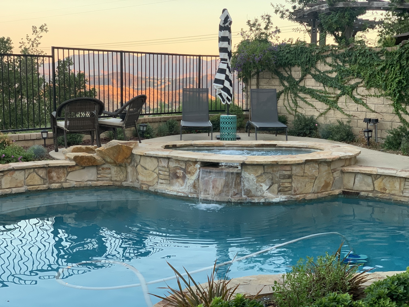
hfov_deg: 36.8
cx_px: 204
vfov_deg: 28.0
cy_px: 154
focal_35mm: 52
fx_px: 614
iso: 100
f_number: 2.4
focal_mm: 6
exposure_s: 1/122
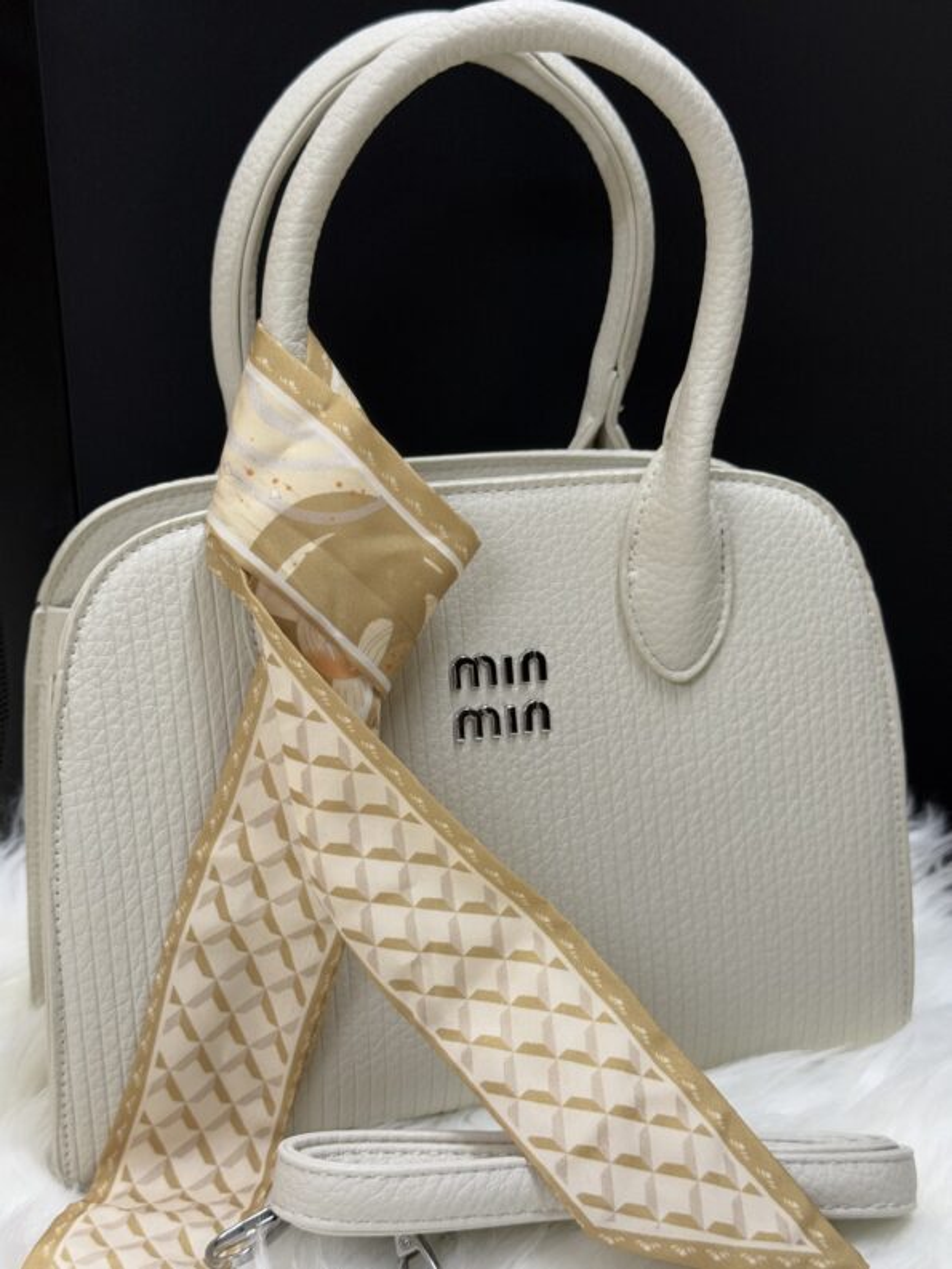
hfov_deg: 30.3
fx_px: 1760
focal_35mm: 48
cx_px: 476
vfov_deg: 39.7
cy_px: 634
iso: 100
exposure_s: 1/50
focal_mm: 6.76
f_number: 1.78
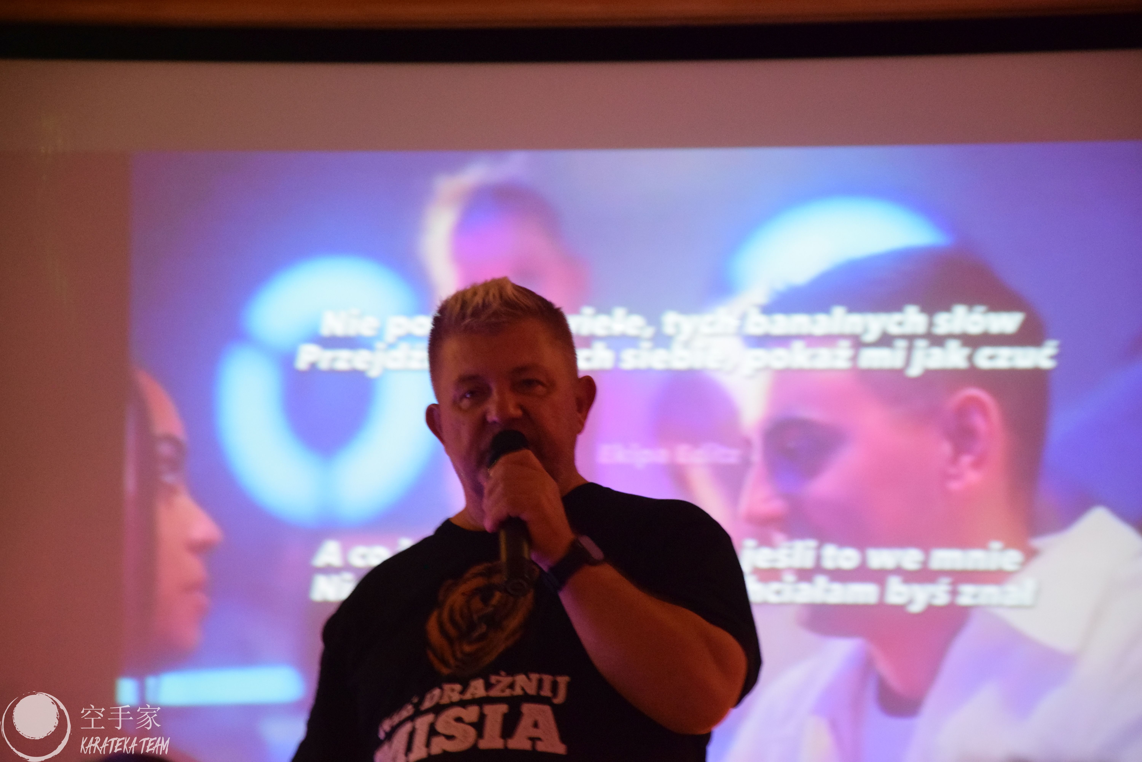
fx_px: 4996
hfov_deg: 13.0
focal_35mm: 158
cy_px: 381
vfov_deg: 8.7
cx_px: 571
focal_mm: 105
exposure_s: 1/30
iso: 3200
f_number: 6.3
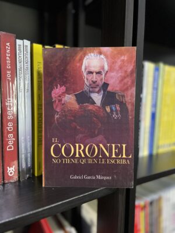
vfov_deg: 67.3
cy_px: 116
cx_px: 88
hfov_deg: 53.1
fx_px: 175
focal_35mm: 26
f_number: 1.5
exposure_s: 1/60
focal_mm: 5.7
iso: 500
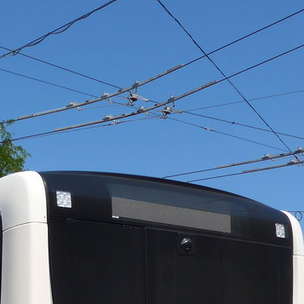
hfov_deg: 16.8
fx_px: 1004
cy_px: 344
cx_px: -3
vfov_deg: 16.6
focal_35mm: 101
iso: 80
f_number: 2.8
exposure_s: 1/1600
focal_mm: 7
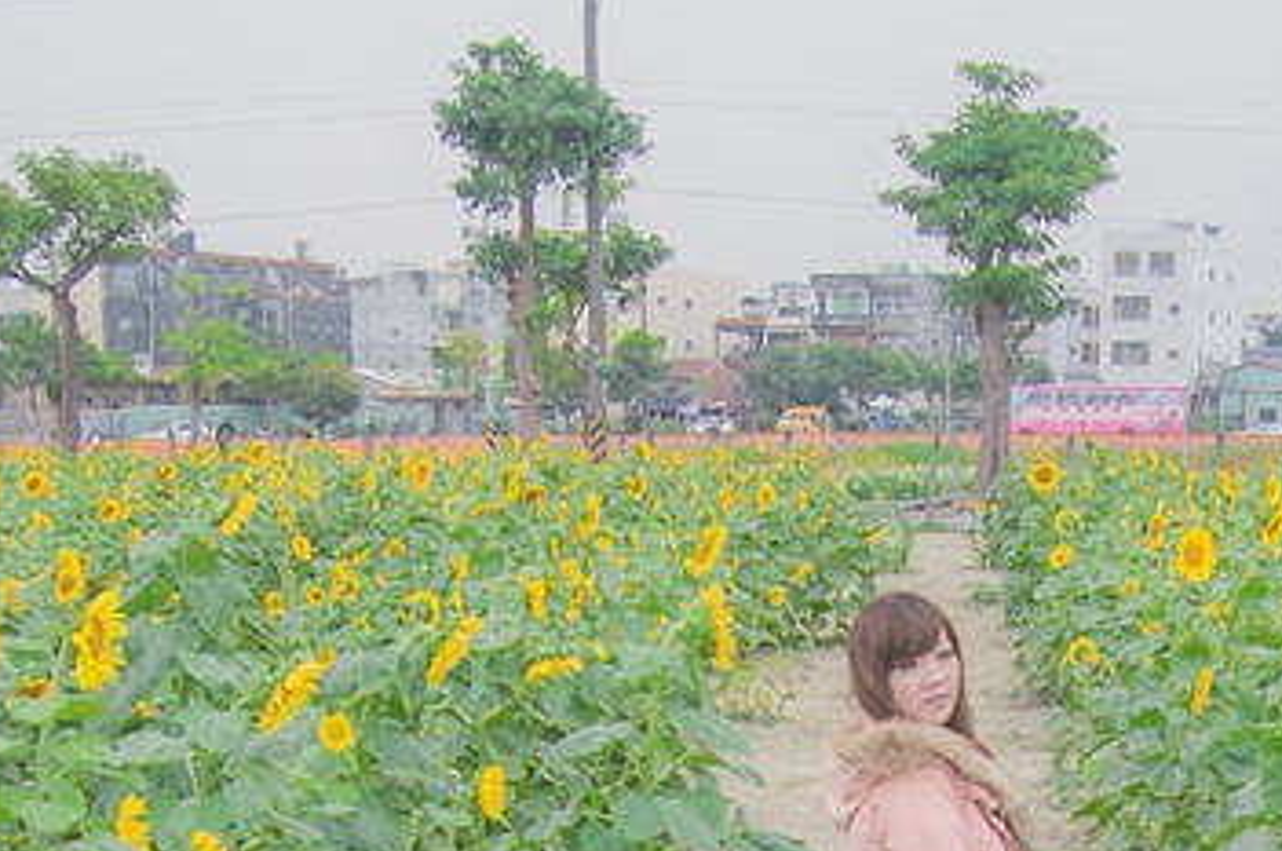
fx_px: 2648
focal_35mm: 74
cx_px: 950
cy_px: 1114
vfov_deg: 17.1
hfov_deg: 26.9
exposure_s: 1/640
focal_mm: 17
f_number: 2.8
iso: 400
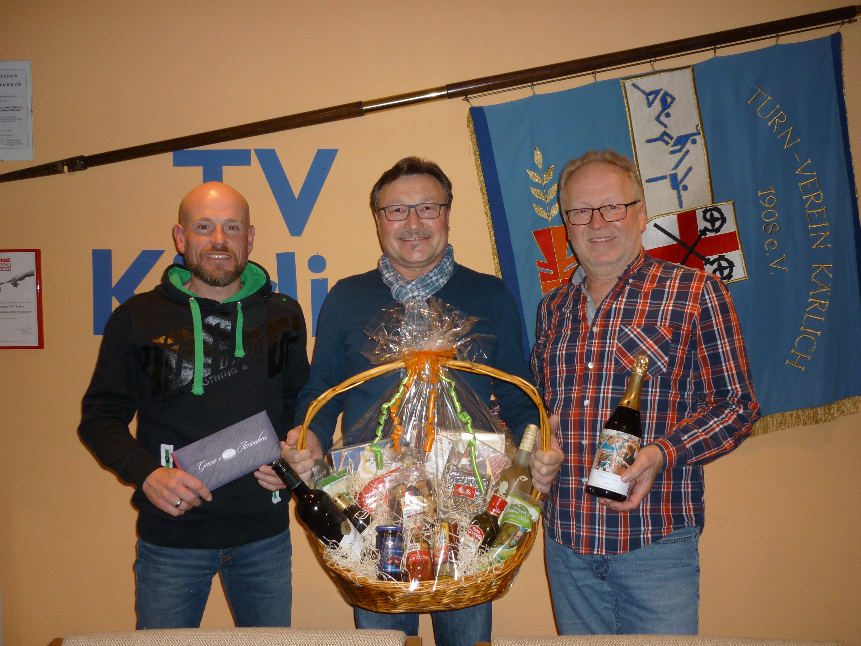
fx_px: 821
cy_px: 323
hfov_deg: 55.4
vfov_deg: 42.9
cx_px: 430
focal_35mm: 33
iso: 100
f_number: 2.8
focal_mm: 5.5
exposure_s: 1/30
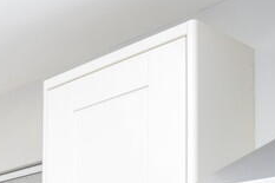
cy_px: 315
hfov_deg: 21.6
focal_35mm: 66
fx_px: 504
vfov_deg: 17.3
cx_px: -201
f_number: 5
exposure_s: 1/100
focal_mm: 10
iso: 400
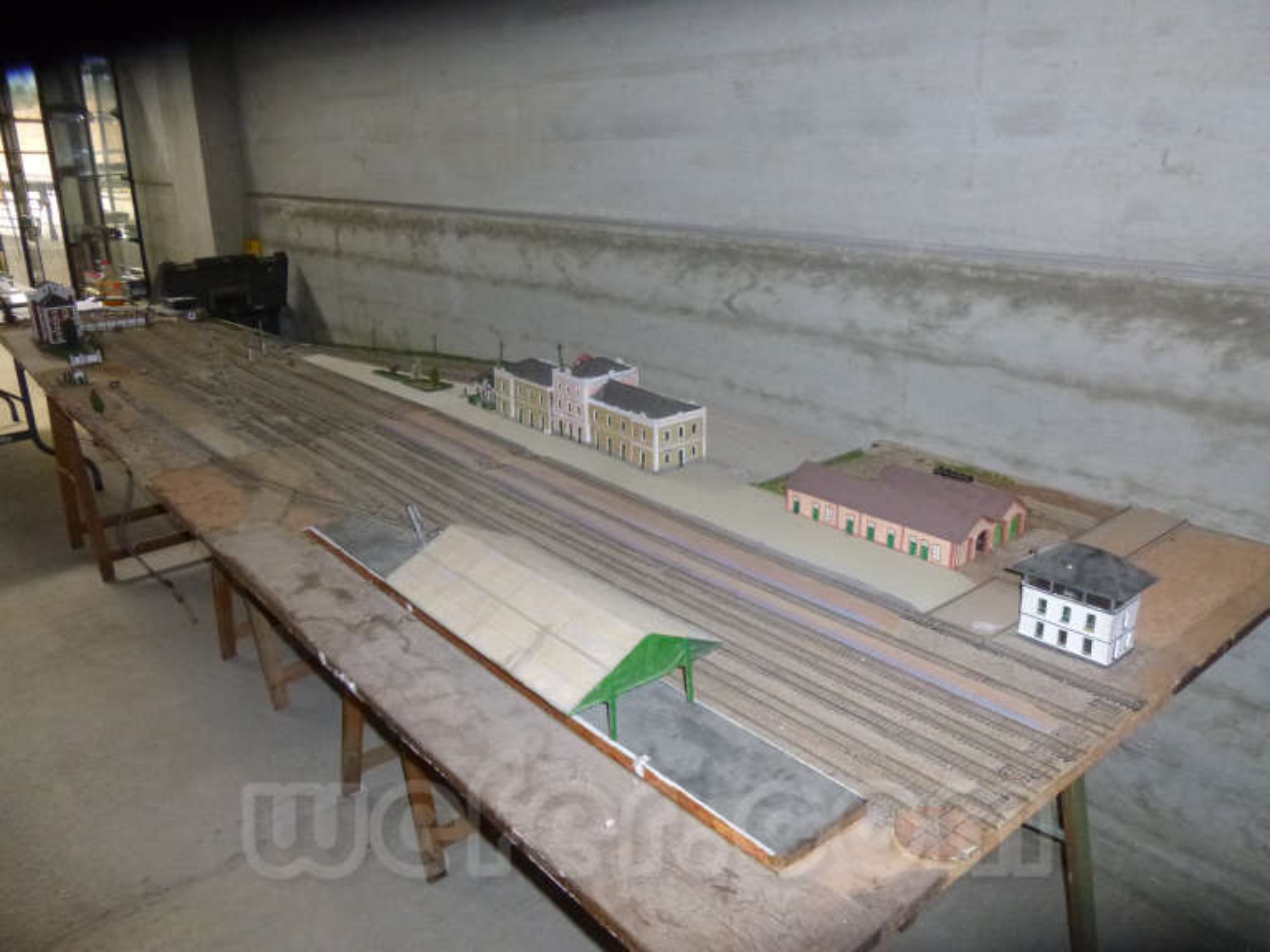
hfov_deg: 69.4
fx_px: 917
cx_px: 635
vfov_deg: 54.9
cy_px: 476
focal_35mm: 25
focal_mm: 4.5
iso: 400
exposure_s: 1/60
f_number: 3.1
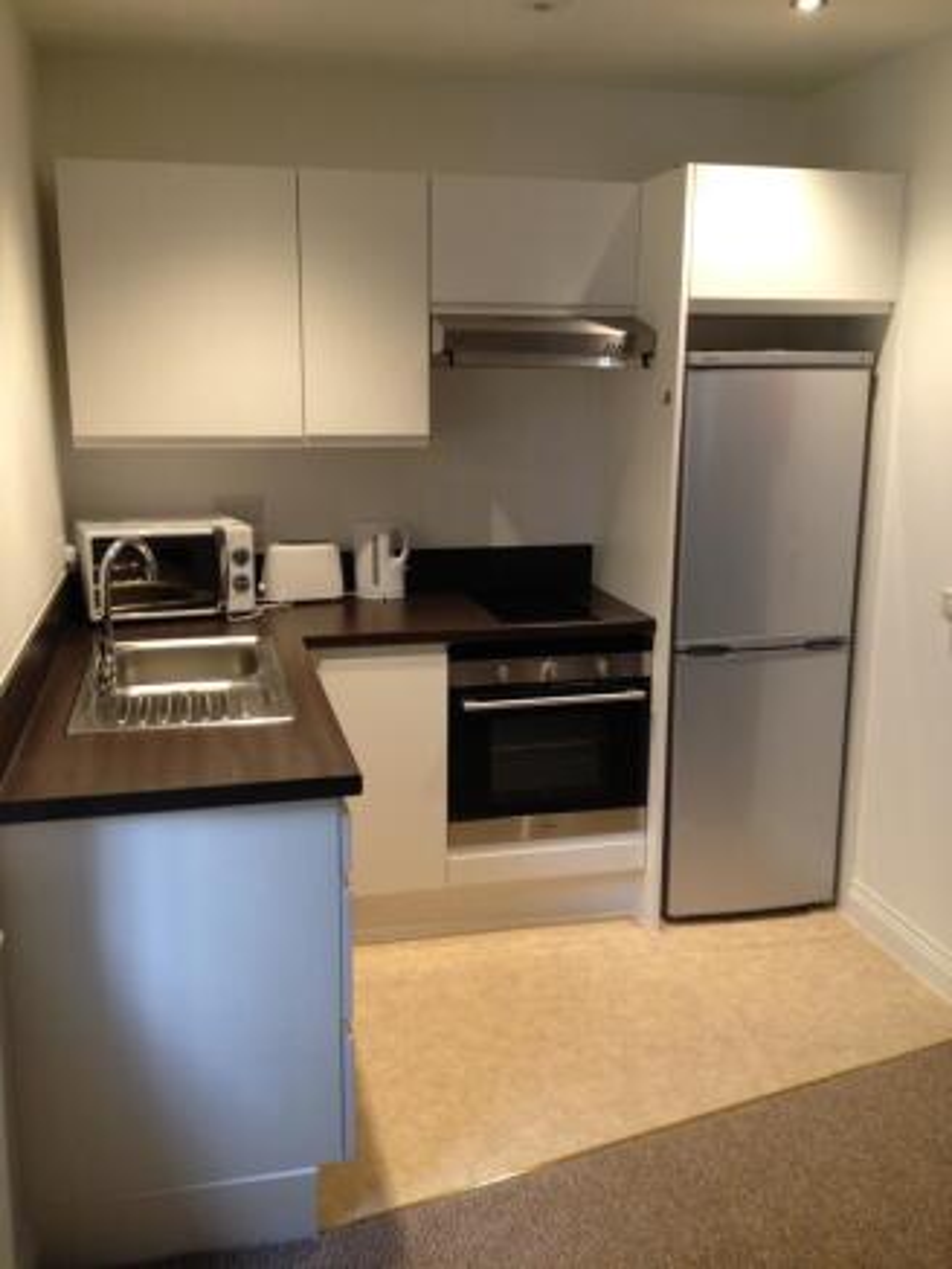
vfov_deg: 52.6
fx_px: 1283
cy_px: 634
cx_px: 476
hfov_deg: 40.7
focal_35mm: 35
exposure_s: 1/20
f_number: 2.4
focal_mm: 4.28
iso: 80
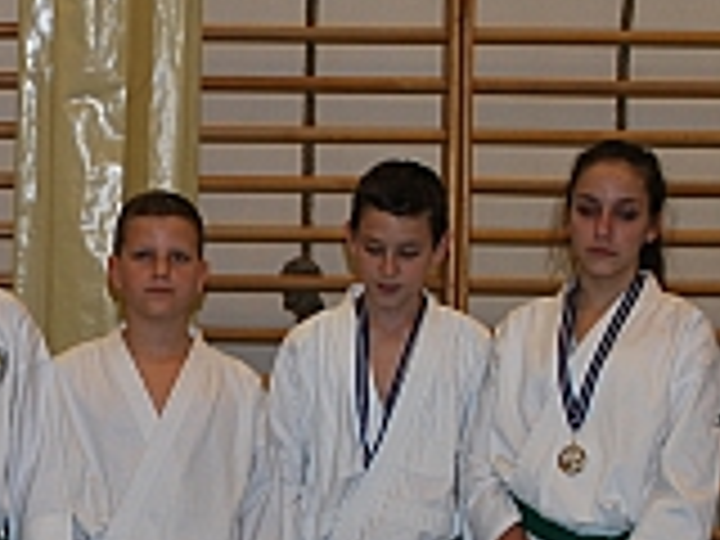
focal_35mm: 162
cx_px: -99
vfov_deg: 9.1
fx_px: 3370
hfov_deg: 12.0
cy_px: 450
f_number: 4.8
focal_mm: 30
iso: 200
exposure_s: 1/60
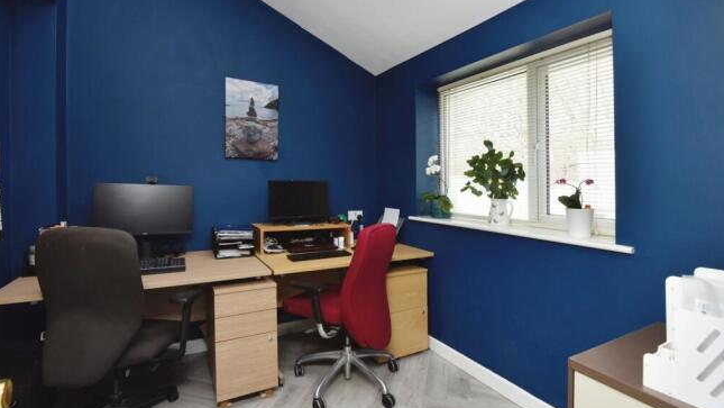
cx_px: 364
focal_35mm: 17
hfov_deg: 95.9
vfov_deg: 63.7
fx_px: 326
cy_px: 180
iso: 500
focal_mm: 16
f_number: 7.1
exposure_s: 1/125
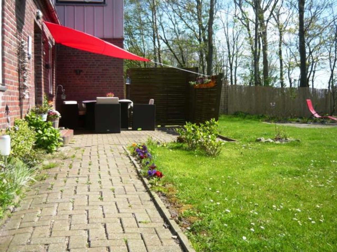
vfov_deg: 42.9
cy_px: 126
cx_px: 168
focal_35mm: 33
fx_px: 321
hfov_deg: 55.4
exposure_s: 1/800
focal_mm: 5.5
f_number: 2.8
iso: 100
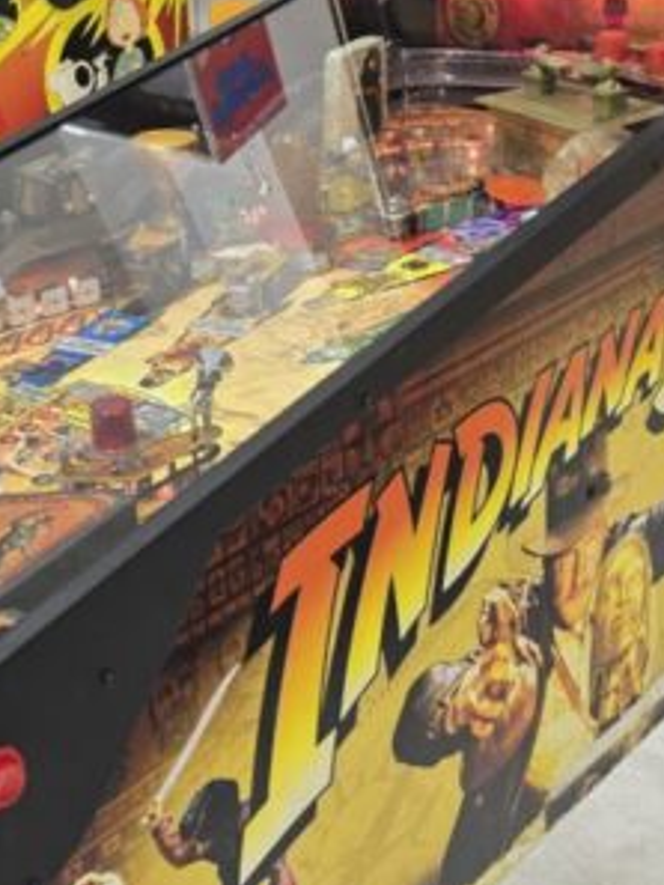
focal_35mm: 62
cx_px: 247
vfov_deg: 30.6
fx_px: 1585
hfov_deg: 23.6
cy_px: 215
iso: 125
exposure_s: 1/100
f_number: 1.7
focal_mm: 6.3
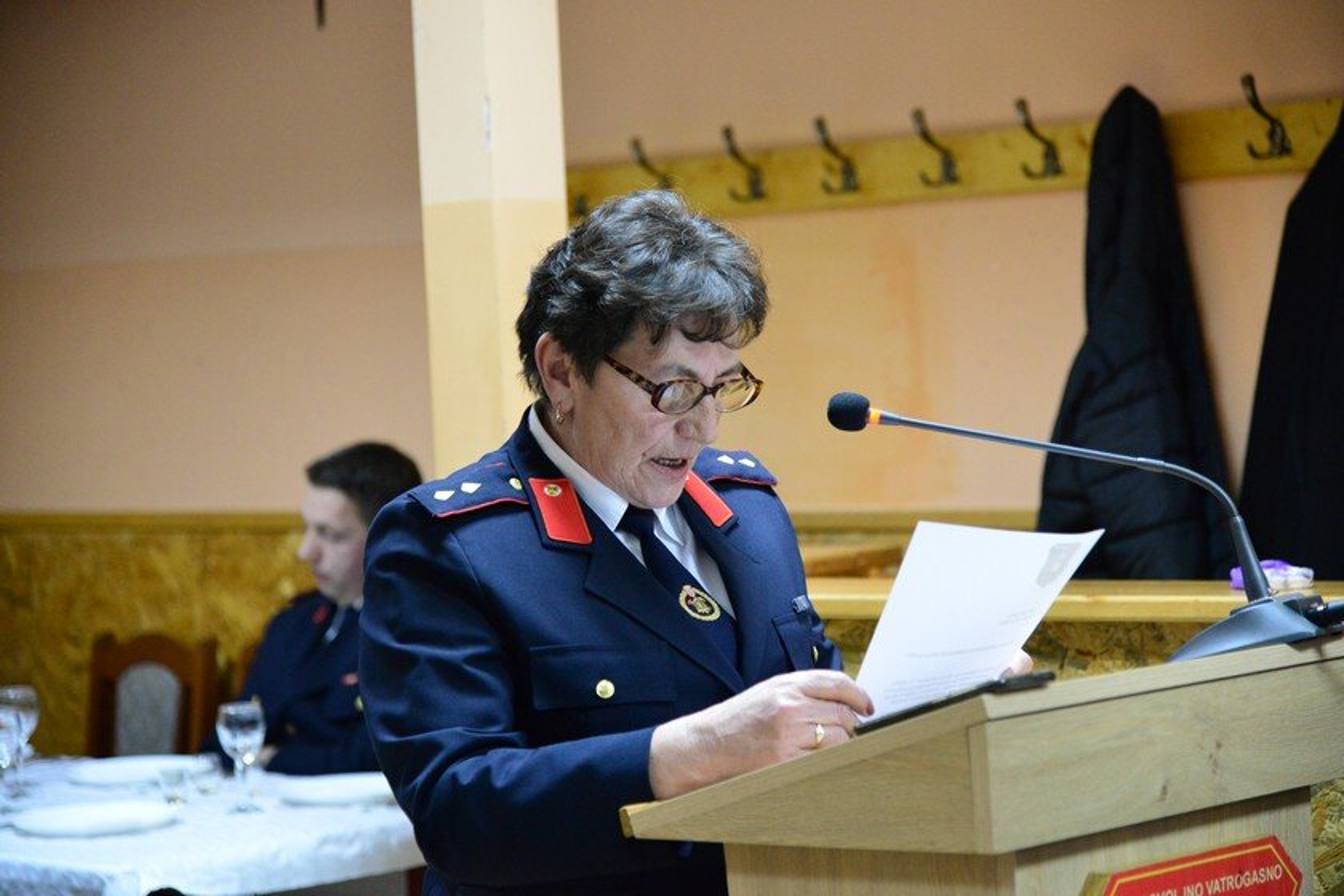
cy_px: 448
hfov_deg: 21.5
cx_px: 672
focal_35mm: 95
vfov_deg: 14.4
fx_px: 3546
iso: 6400
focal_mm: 95
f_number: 4
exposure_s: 1/80
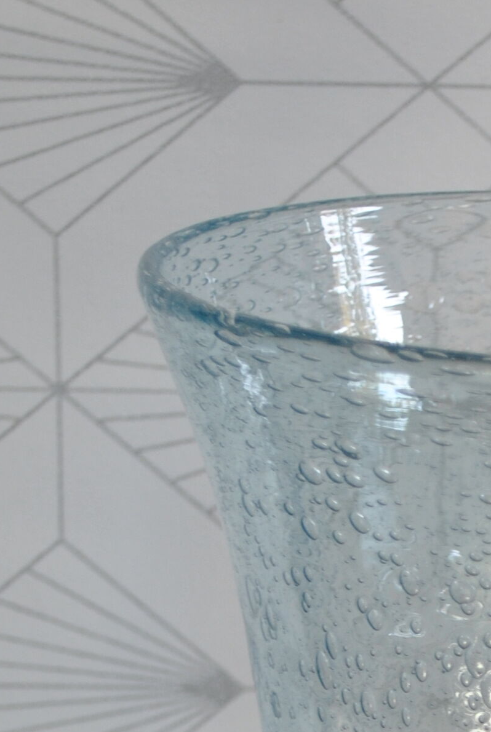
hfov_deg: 7.0
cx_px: 642
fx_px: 3975
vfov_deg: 10.3
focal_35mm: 195
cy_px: 948
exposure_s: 1/50
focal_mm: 40
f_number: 5.3
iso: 200
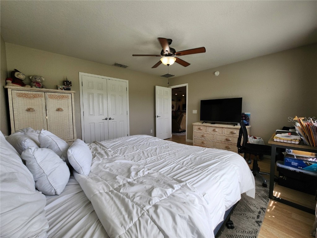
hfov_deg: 106.2
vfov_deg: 89.9
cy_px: 119
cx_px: 158
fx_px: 119
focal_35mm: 13
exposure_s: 1/178
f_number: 2.2
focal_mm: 2.2
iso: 50
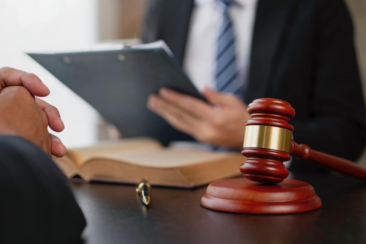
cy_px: 122
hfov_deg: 38.2
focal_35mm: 52
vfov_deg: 26.0
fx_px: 529
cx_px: 183
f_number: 2
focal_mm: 35
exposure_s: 1/250
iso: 200
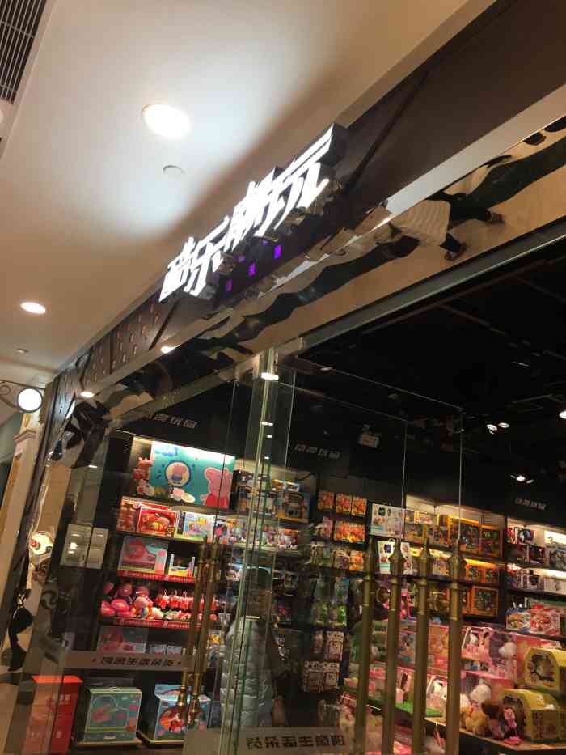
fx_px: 632
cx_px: 283
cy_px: 378
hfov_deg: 48.2
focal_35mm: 29
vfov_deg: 61.7
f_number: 2.2
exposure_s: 1/33
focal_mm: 4.15
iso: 40
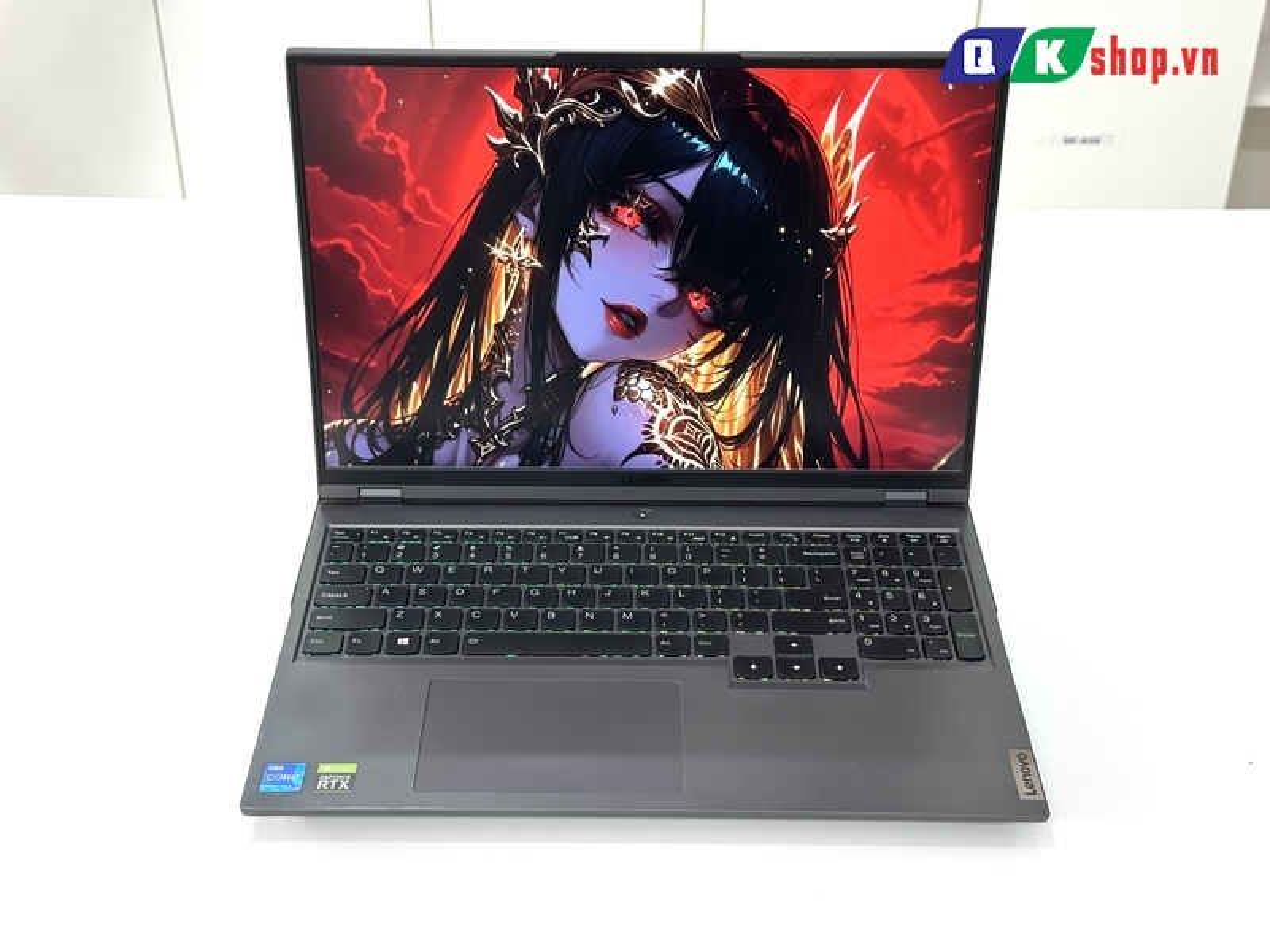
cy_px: 476
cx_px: 635
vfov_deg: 30.3
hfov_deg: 39.7
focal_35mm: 48
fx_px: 1761
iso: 64
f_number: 1.78
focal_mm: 6.76
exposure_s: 1/134
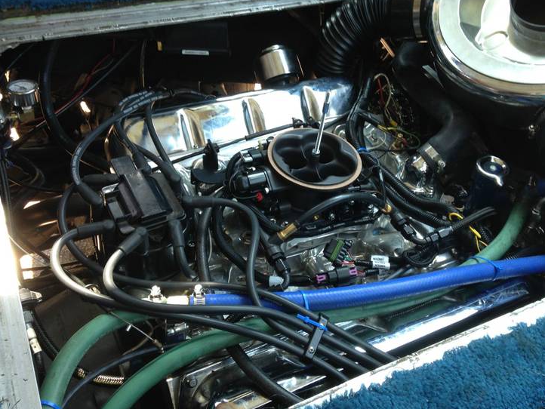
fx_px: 583
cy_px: 198
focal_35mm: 37
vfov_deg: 38.7
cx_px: 304
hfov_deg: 50.0
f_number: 2.4
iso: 50
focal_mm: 4.12
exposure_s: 1/40
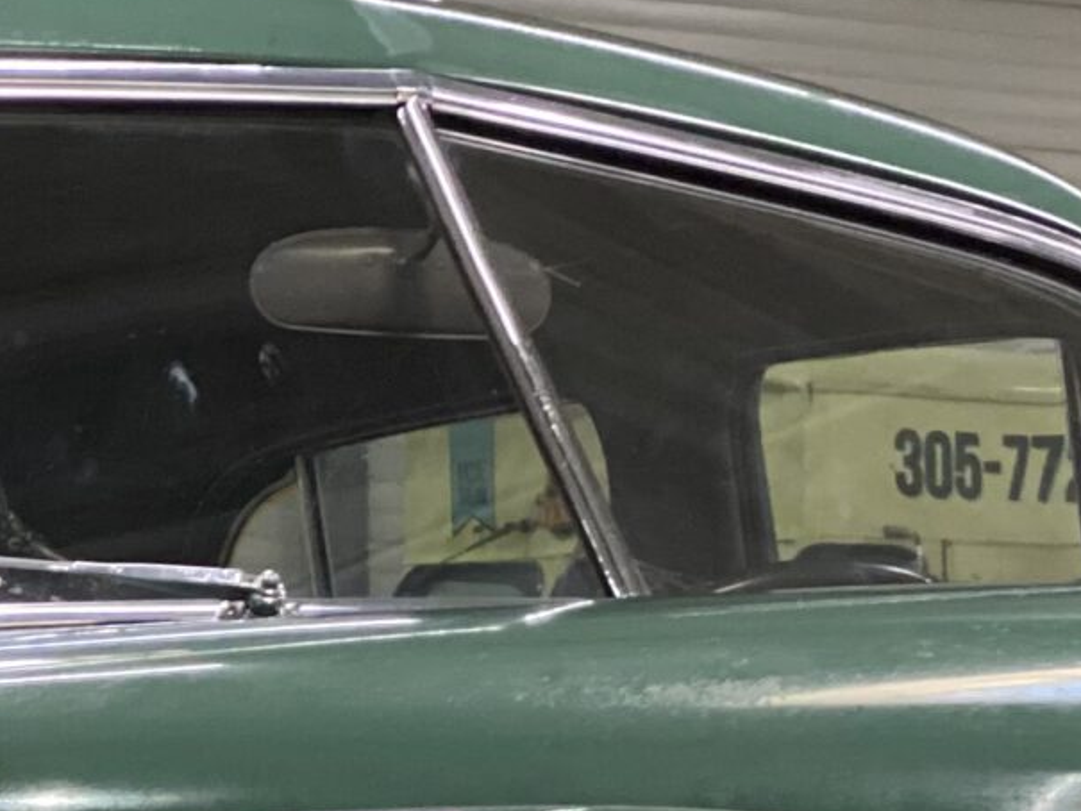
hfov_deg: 9.0
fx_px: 6872
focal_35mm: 220
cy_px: 1345
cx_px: 125
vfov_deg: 6.6
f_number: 2
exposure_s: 1/33
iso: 160
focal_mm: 6
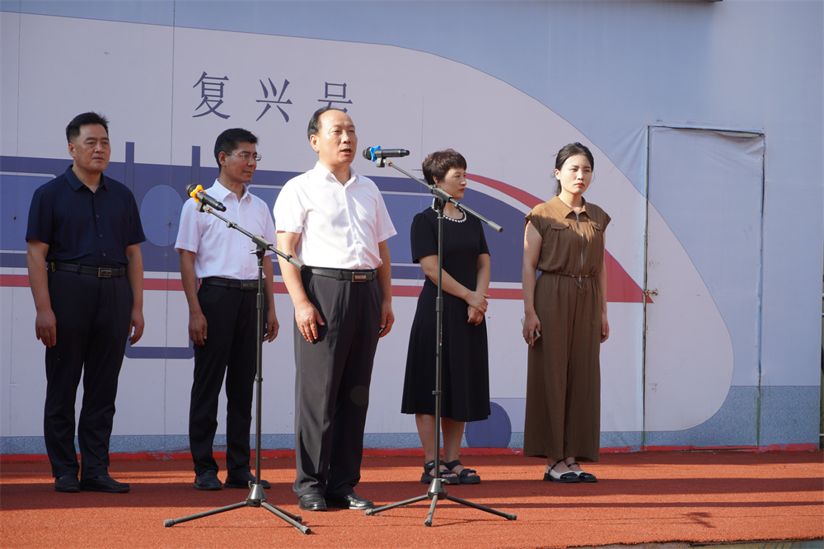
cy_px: 274
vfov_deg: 12.3
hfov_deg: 18.4
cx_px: 412
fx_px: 2540
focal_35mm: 111
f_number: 5.6
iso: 100
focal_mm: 74
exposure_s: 1/200
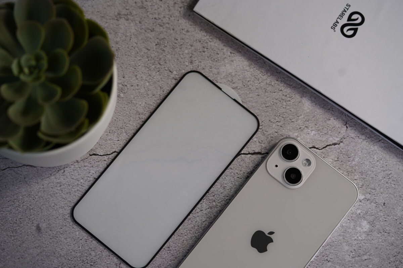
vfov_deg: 15.2
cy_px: 134
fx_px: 1007
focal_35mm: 90
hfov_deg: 22.6
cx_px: 202
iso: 250
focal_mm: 90
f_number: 4
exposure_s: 1/160
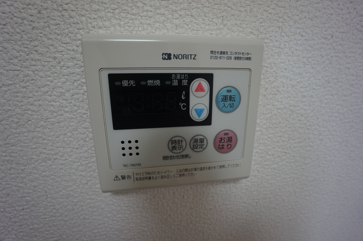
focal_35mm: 15
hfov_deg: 100.4
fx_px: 151
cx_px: 182
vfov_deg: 77.3
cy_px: 120
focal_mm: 10
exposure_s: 1/160
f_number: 4
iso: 640
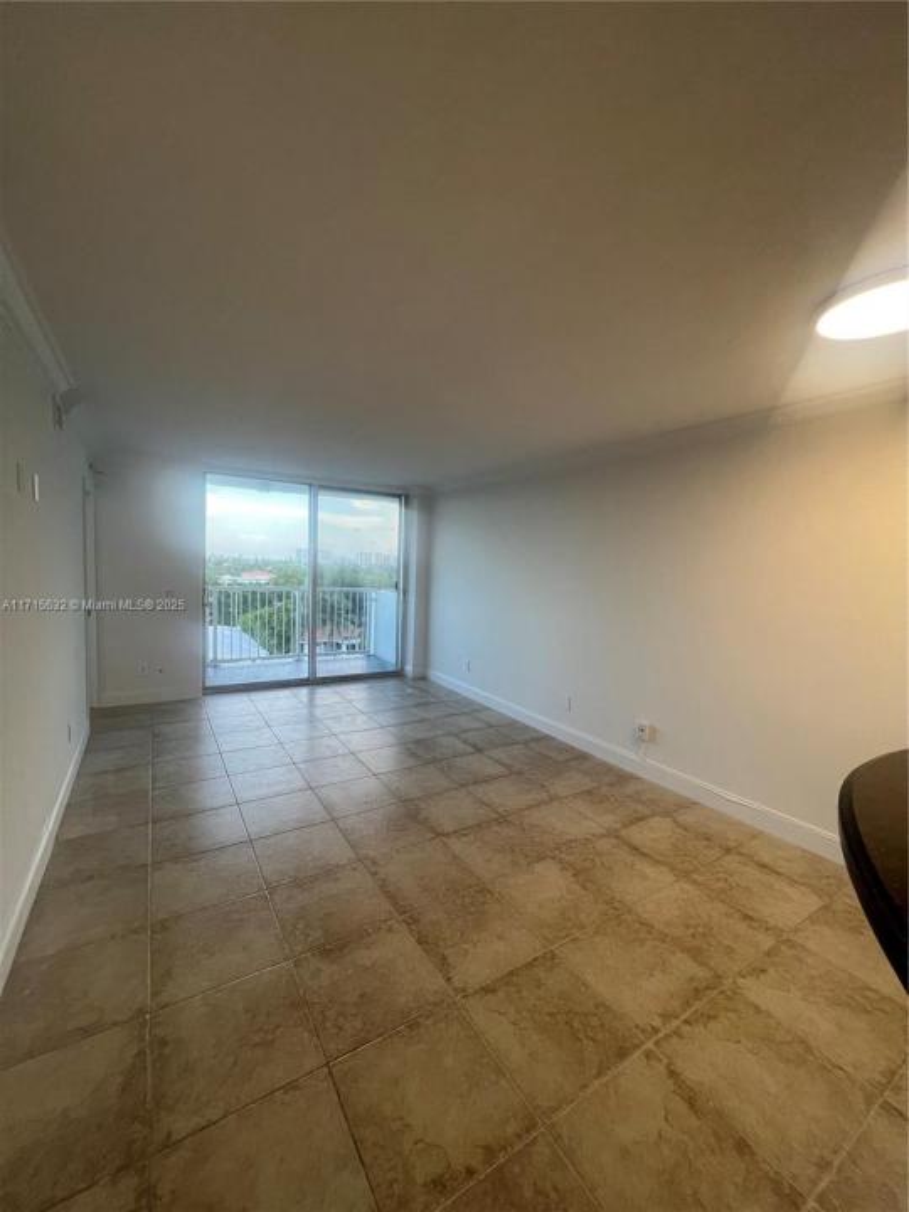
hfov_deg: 89.9
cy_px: 606
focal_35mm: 13
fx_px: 455
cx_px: 454
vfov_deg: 106.2
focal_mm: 1.57
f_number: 1.8
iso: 80
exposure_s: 1/120
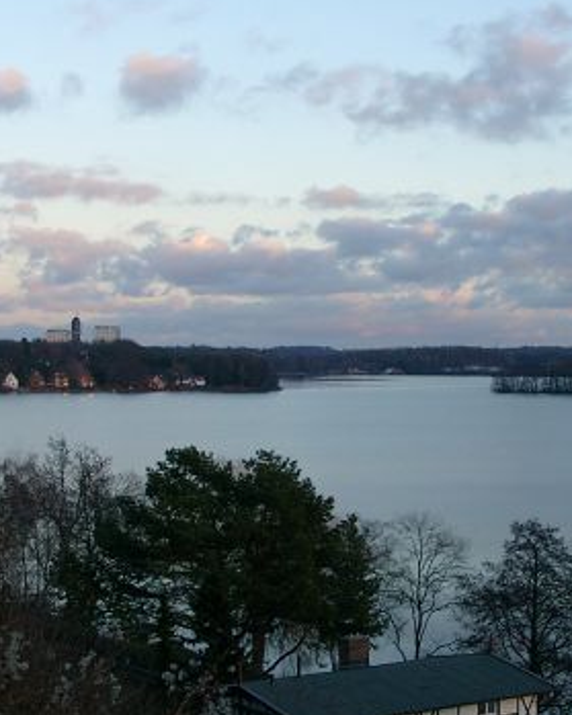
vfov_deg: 25.1
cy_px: 367
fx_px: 1609
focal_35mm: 76
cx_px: 359
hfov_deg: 20.1
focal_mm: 7.13
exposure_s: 1/109
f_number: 4
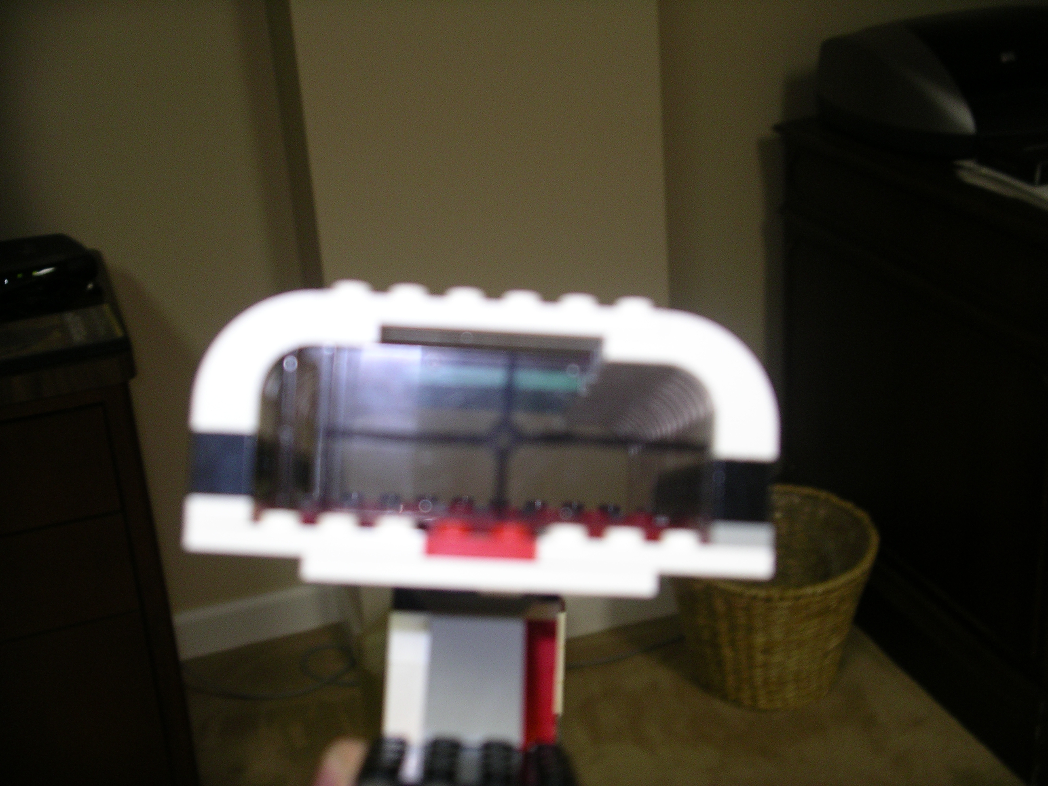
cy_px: 393
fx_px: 1574
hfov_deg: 36.8
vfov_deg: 28.0
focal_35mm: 52
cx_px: 524
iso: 200
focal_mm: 10.9
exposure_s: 1/25
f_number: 3.2
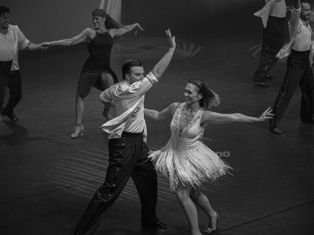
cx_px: 157
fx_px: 998
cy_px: 118
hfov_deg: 17.9
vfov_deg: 13.5
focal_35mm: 110
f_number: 2.8
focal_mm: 101
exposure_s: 1/1000
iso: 2500
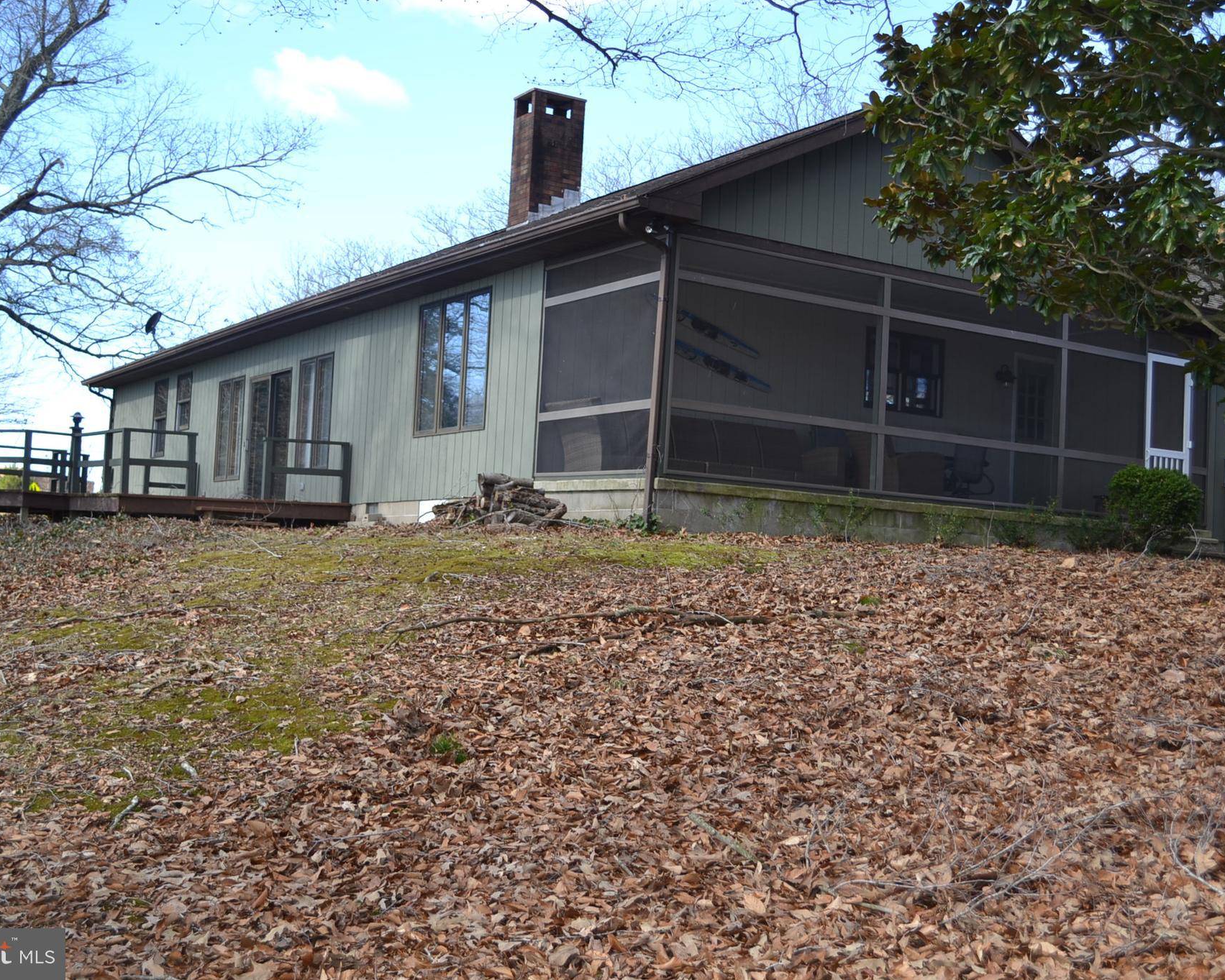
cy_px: 490
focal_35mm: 44
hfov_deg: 42.0
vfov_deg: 34.2
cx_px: 642
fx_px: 1596
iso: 100
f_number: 4.2
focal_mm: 26
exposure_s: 1/160
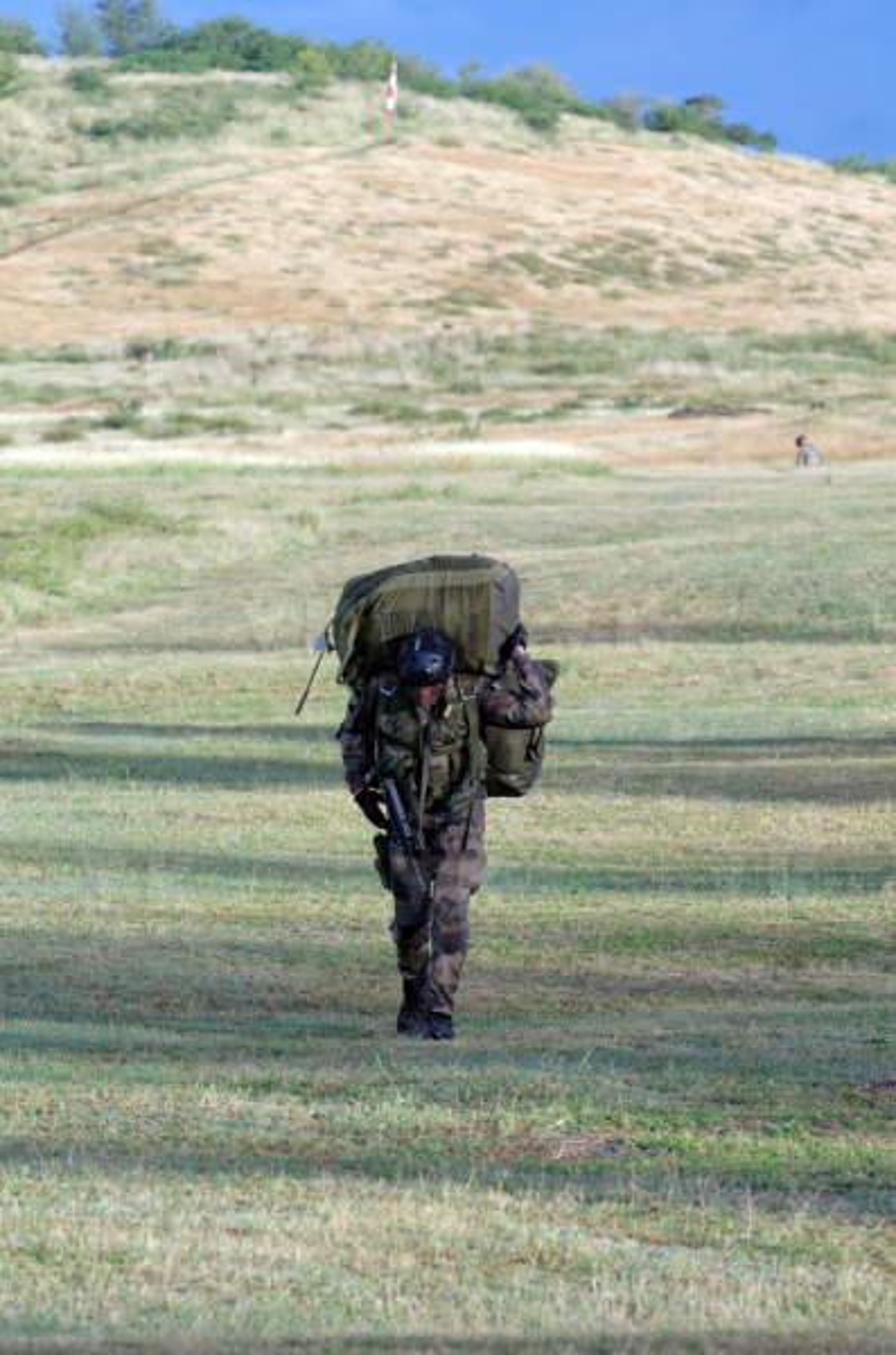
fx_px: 11258
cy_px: 678
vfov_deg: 6.9
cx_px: 448
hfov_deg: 4.6
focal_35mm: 300
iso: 400
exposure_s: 1/800
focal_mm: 200
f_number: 8
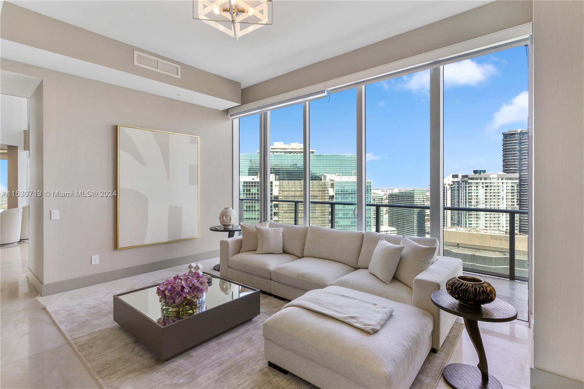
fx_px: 276
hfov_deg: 93.3
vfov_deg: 70.4
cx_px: 292
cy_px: 194
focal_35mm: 17
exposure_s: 1/250
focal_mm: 17
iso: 320
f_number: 7.1
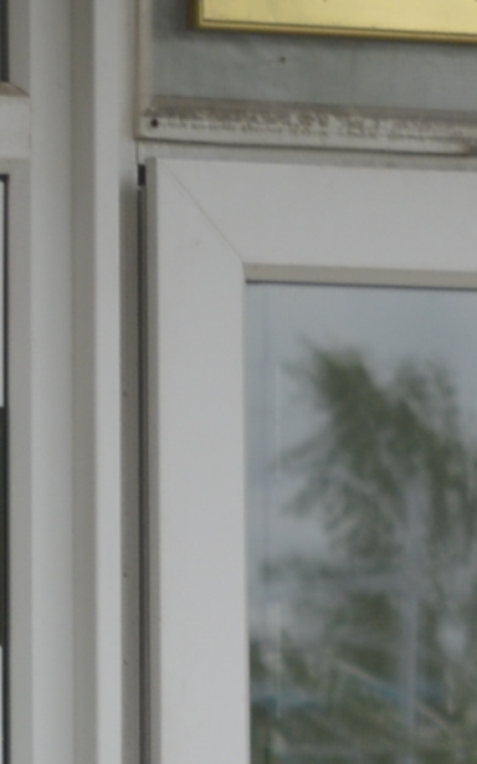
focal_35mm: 617
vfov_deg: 3.4
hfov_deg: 2.1
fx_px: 12837
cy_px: 344
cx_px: 173
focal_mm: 55
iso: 125
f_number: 5.6
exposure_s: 1/250
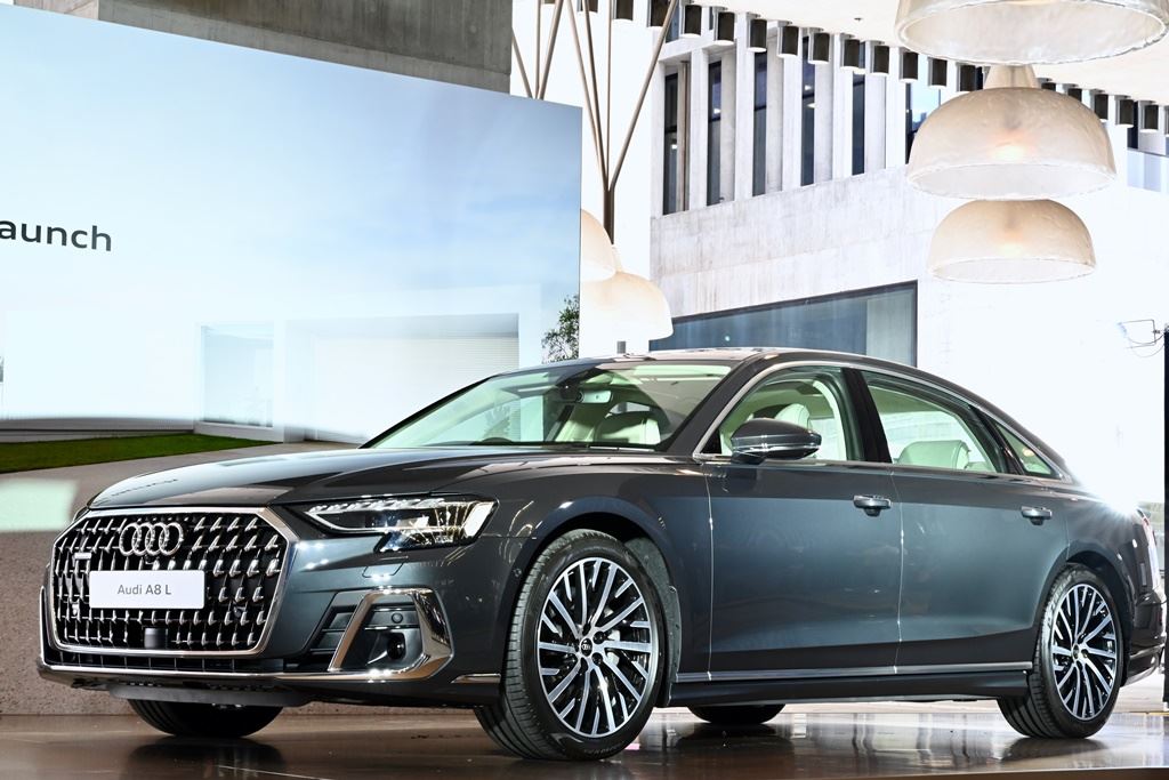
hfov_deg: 30.1
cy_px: 390
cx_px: 584
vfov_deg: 20.3
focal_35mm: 67
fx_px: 2176
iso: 800
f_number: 18
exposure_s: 1/20
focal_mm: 67
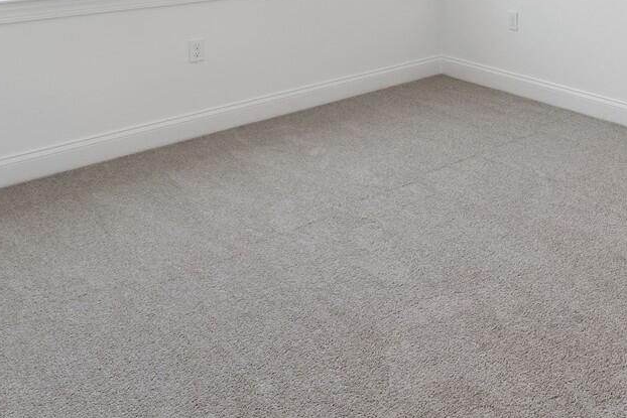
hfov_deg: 48.7
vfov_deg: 30.6
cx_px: 539
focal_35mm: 36
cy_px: -99
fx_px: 627
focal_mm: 14
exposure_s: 1/10
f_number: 8
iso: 160
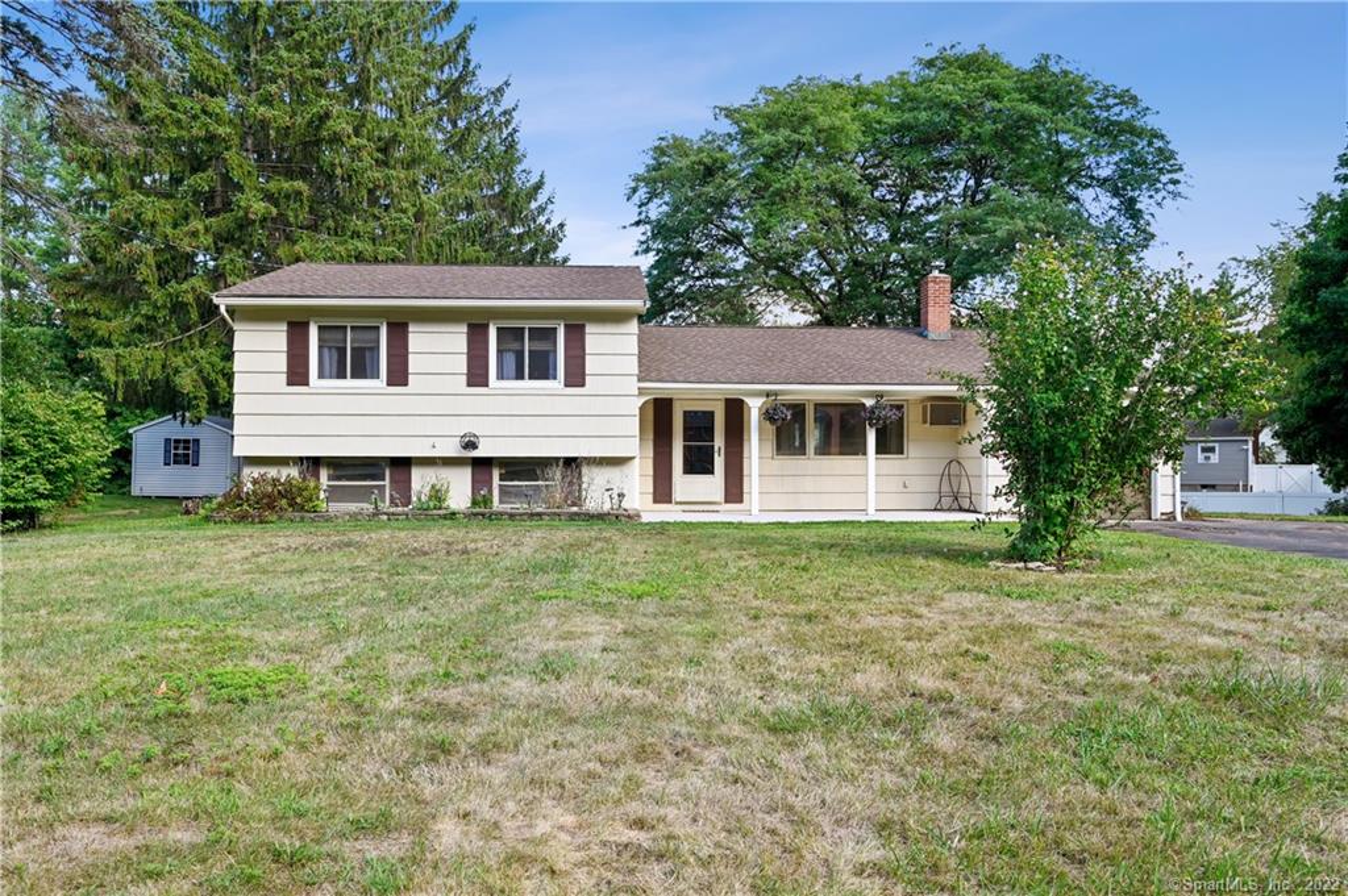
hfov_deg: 72.7
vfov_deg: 52.1
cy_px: 448
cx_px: 674
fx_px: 917
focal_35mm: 24
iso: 320
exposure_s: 1/160
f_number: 8
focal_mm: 24.5
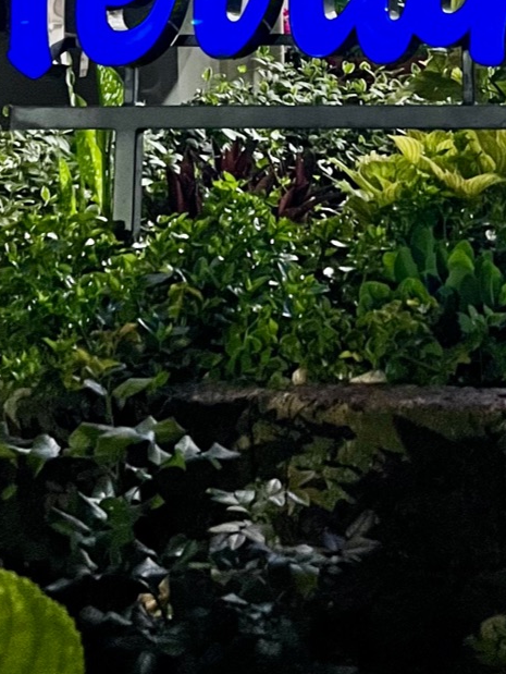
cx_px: 395
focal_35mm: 86
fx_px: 1674
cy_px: -301
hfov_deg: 17.1
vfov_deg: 20.0
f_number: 1.5
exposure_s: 1/50
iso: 200
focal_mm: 5.7
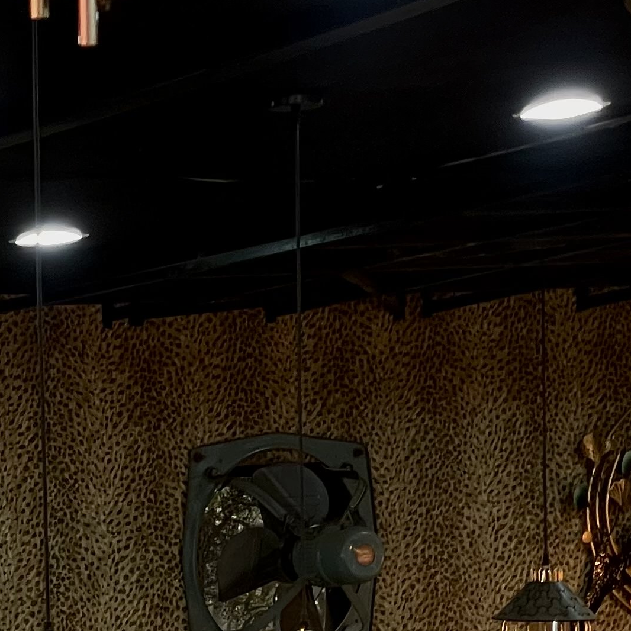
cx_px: -314
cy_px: 803
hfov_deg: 8.0
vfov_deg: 8.1
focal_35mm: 214
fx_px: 4413
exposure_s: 1/50
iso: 200
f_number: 2.2
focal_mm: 7.5
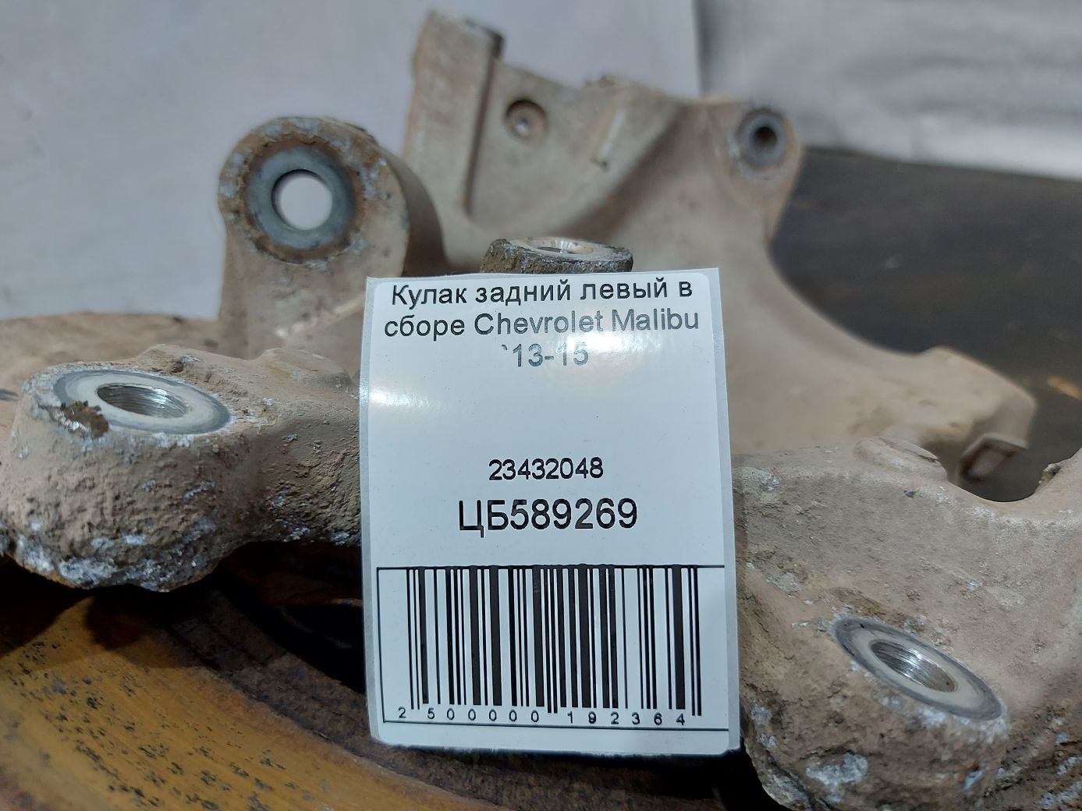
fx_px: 750
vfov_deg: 56.8
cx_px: 541
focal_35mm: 24
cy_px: 406
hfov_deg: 71.6
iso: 125
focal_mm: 5.23
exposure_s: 1/50
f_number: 1.8
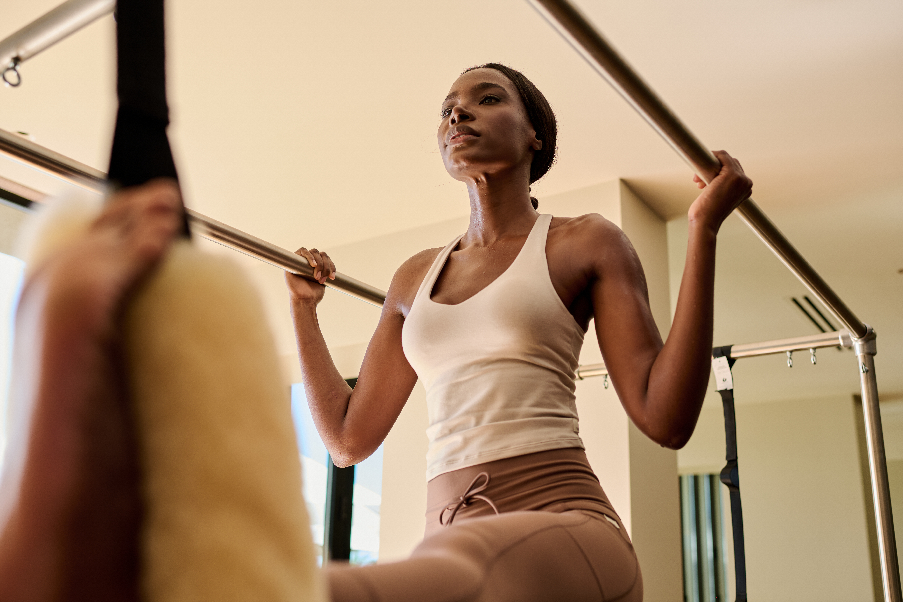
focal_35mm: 35
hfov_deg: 54.4
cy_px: 301
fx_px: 878
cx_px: 452
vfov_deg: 37.9
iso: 500
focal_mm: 35
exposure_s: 1/640
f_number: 3.2
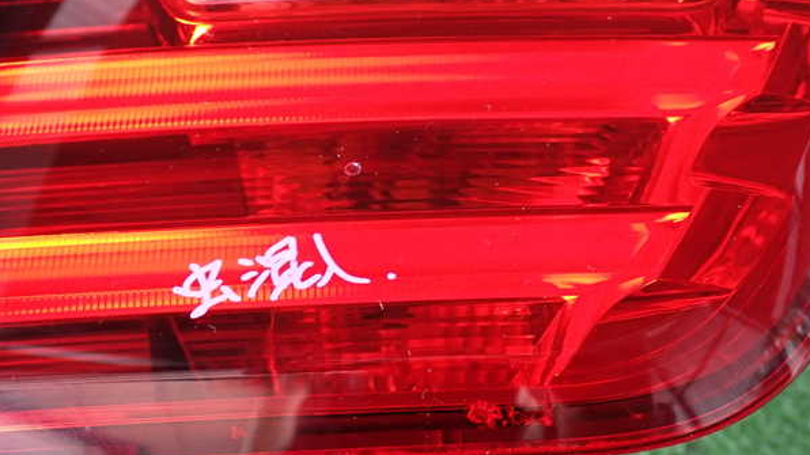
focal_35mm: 45
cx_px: 406
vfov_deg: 26.5
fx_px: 966
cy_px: 221
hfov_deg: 45.5
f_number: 2.8
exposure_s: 1/40
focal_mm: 7.31
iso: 320
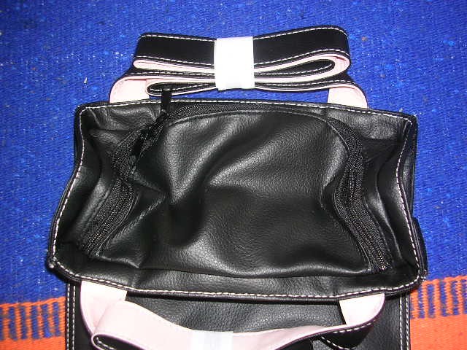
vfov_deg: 37.7
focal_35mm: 38
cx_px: 234
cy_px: 175
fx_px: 513
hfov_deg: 49.0
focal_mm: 5.8
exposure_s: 1/60.1
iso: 50
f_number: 2.8
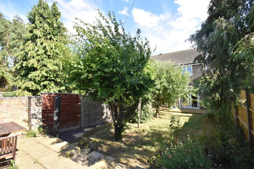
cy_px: 81
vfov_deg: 73.8
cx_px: 135
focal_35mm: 16
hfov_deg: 96.6
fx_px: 113
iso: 400
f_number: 10
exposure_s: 1/160
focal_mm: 10
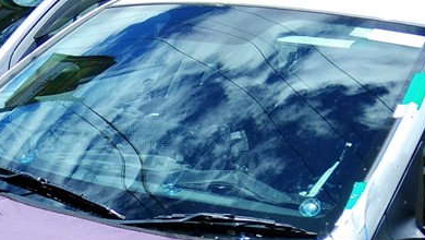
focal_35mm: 60
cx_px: 47
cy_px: 375
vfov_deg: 17.7
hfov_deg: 33.2
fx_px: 677
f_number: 2
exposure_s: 1/842
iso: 100
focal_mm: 3.57
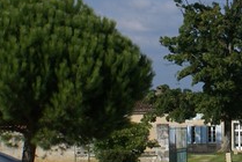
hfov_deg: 11.8
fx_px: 1158
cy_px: 65
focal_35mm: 172
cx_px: 261
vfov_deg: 8.0
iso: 100
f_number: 10
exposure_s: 1/250
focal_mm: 20
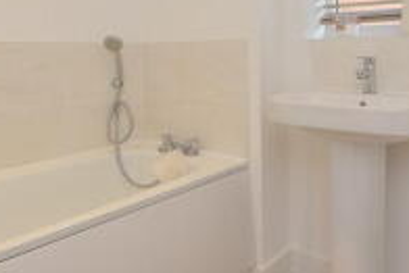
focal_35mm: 34
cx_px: 269
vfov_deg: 38.1
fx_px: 387
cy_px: 72
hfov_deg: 54.7
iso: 280
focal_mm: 14
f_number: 4
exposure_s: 1/200
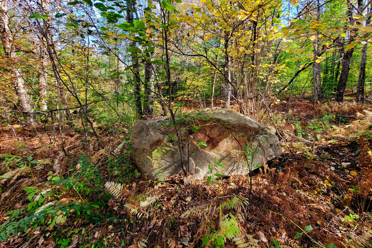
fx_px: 145
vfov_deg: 80.7
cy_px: 106
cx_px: 189
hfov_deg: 104.2
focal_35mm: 14
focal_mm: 2.2
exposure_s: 1/150
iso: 50
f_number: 2.2
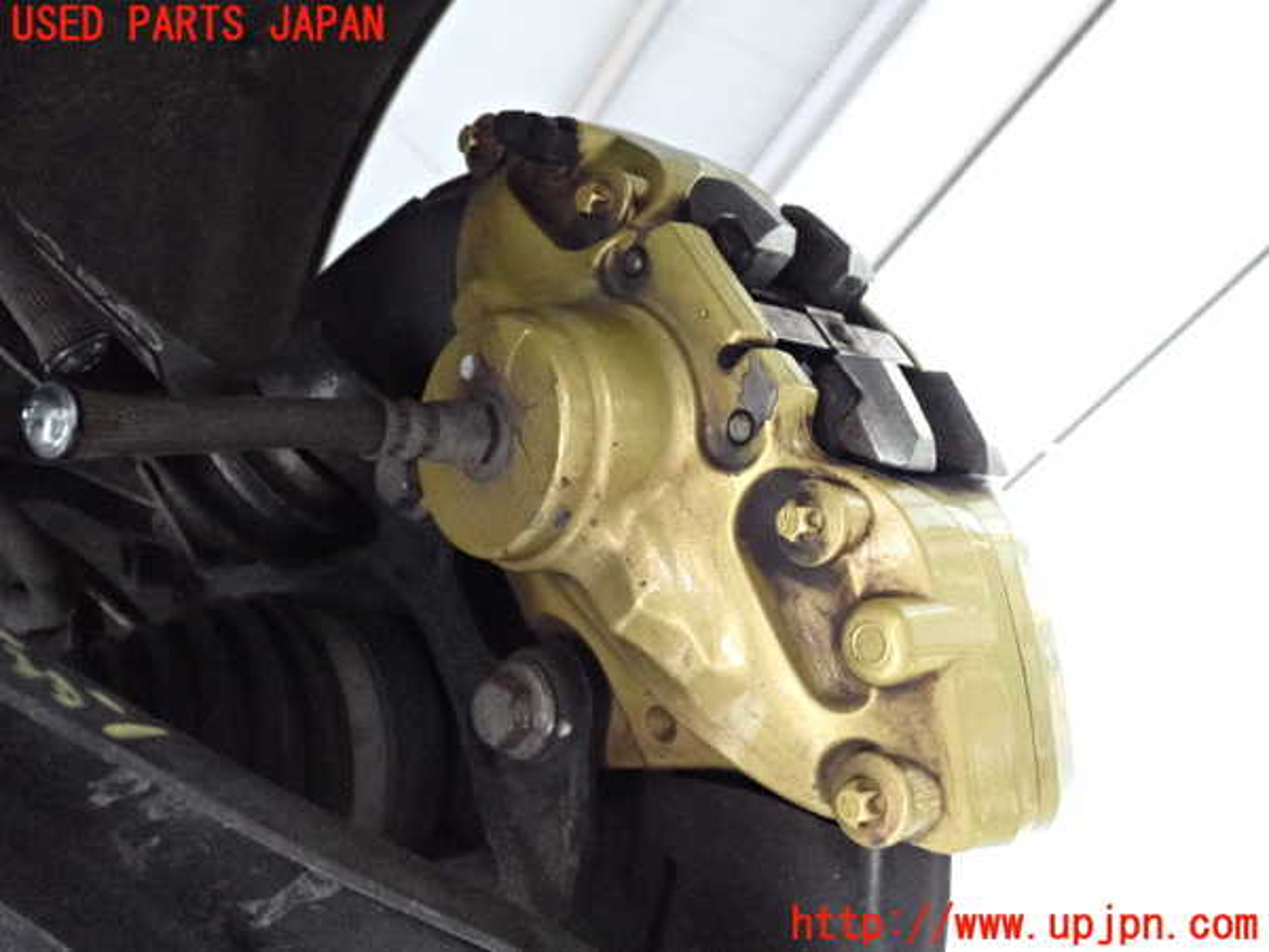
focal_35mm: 30
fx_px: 1100
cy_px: 476
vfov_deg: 46.8
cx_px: 634
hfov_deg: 60.0
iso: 4000
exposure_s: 1/125
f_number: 2.3
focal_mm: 5.4
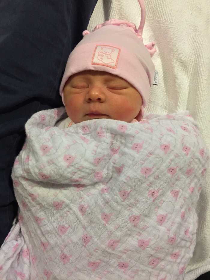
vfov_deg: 61.7
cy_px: 140
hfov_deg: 48.2
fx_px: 235
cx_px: 105
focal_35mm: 29
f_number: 2.2
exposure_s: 1/30
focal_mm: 4.15
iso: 250
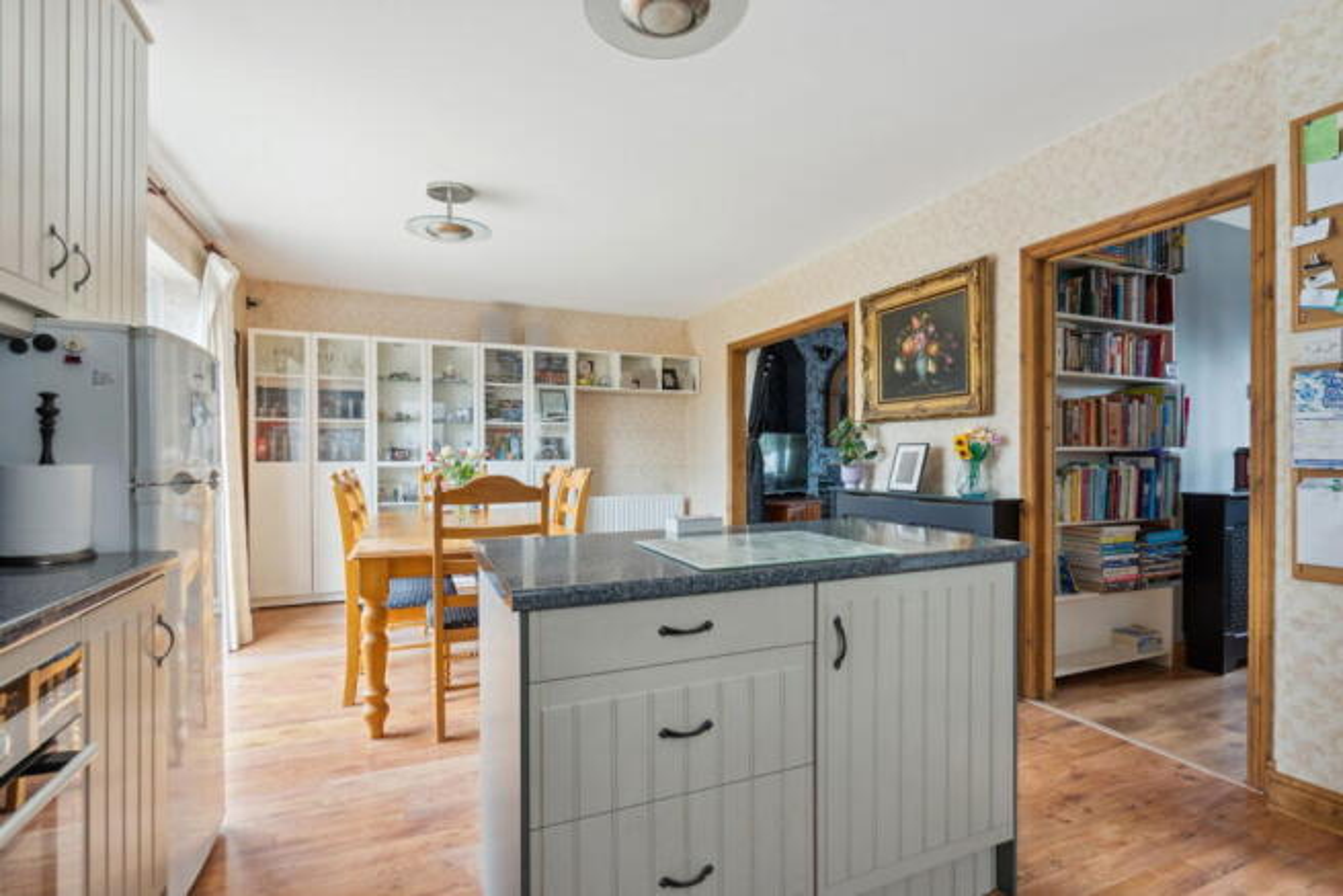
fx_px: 597
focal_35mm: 16
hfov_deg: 96.7
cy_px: 448
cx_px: 672
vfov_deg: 73.8
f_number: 7.1
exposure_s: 1/40
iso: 640
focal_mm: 16
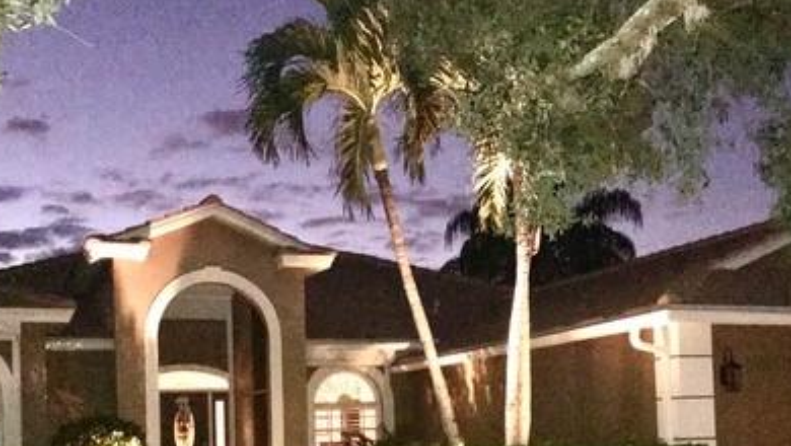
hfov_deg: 41.3
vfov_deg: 23.4
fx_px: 1049
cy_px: 403
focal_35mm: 50
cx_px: 391
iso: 640
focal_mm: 3.99
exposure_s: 1/16
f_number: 1.8
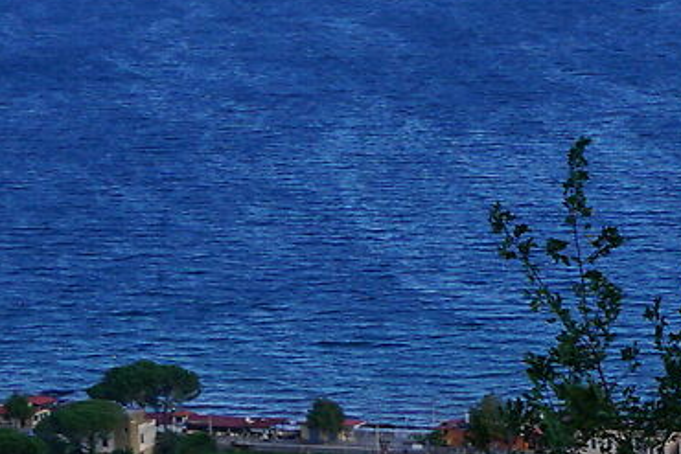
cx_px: 1353
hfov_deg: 10.8
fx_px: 3312
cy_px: -57
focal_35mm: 175
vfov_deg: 7.8
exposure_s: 1/125
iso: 100
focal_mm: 18
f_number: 9
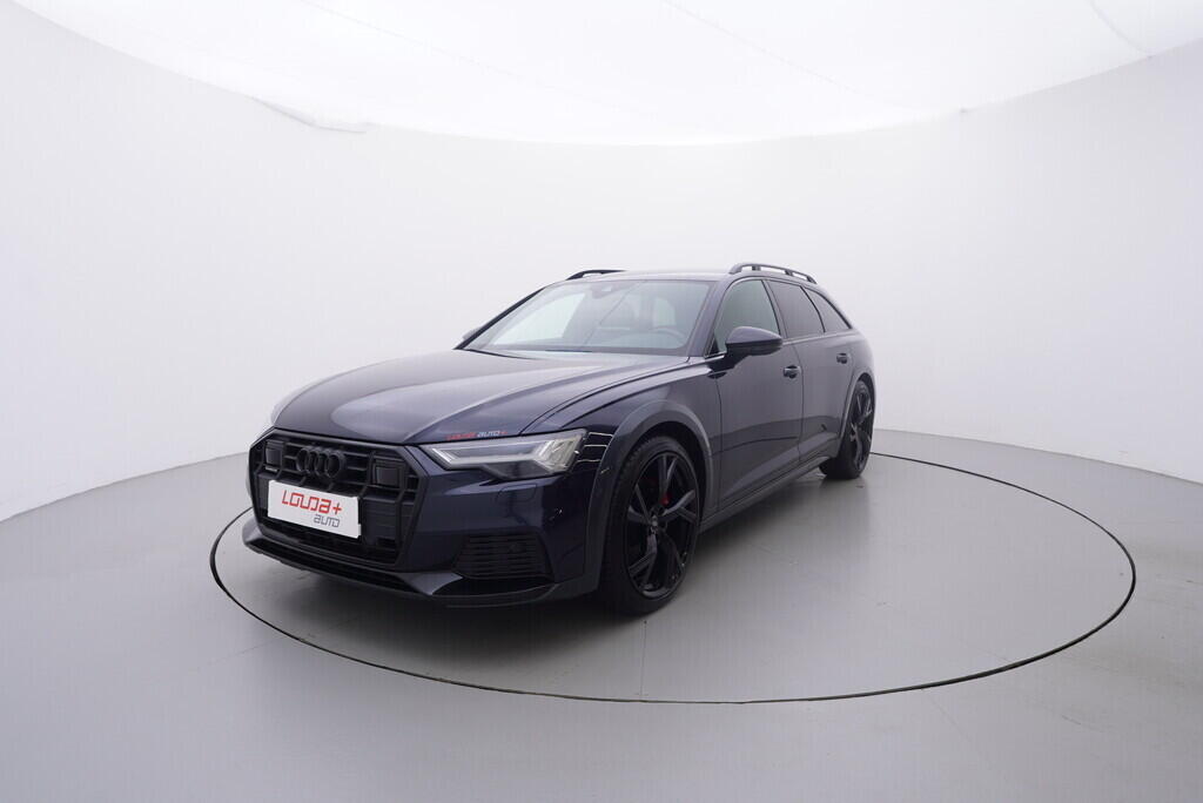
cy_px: 402
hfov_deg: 77.3
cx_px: 602
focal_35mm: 22
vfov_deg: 56.2
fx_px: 752
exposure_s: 1/80
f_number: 5
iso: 200
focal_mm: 15
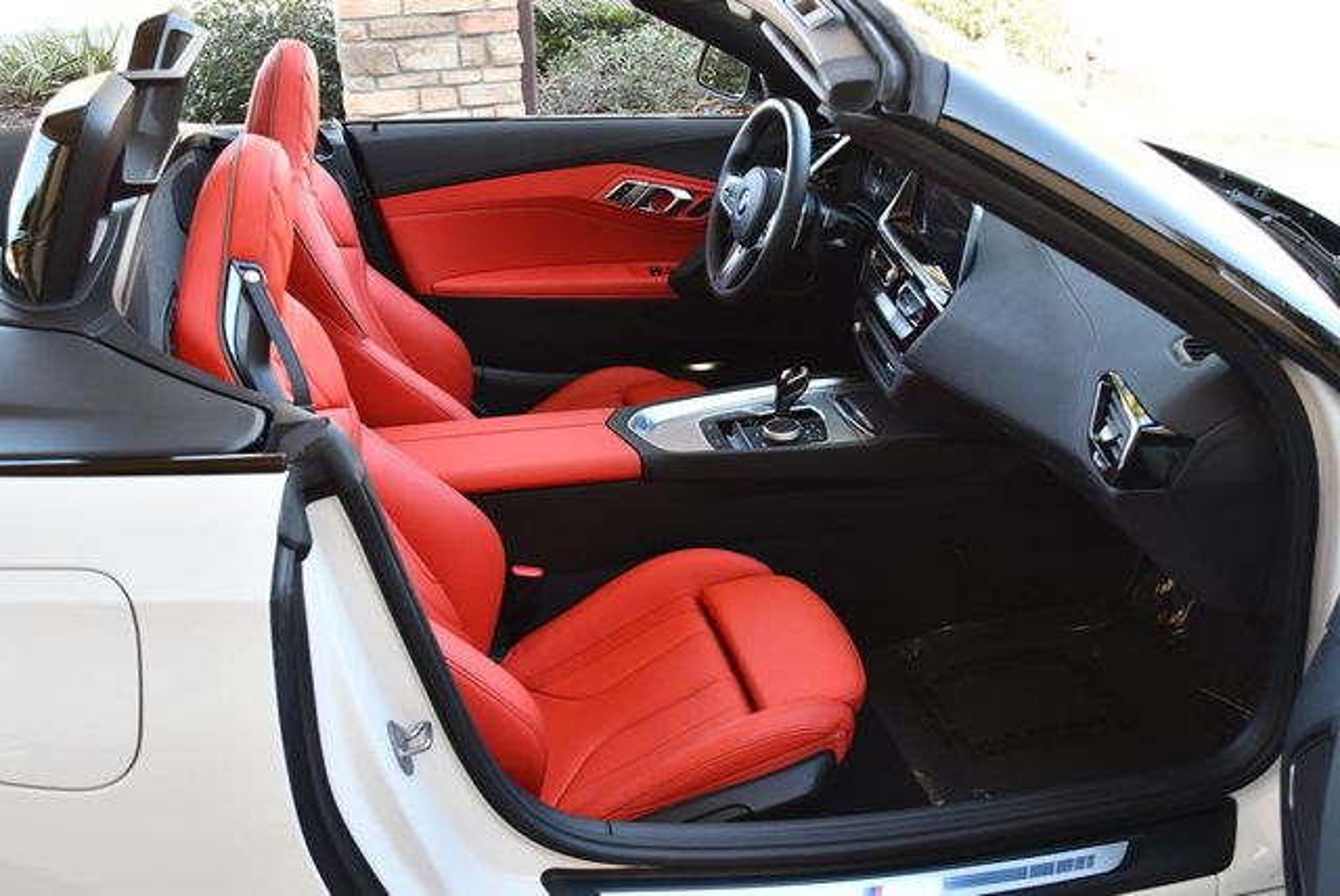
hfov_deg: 53.1
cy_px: 448
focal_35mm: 36
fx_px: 1341
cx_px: 670
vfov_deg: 36.9
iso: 500
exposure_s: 1/250
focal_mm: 18
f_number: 3.5
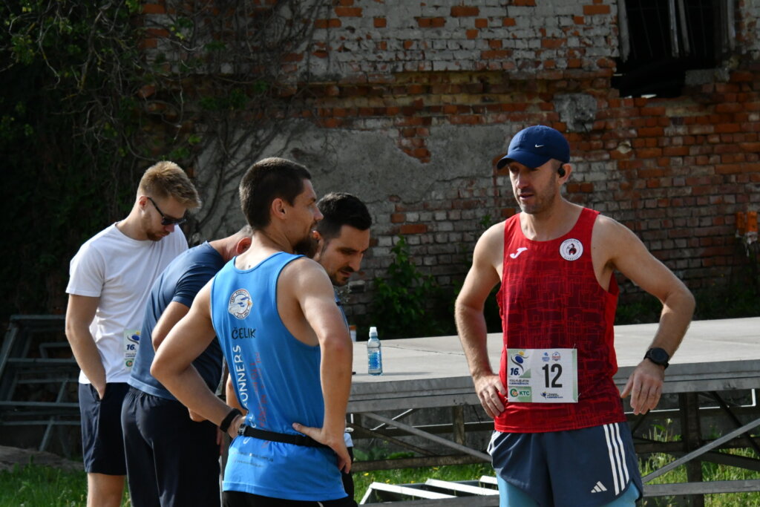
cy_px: 254
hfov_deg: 13.7
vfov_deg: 9.2
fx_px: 3167
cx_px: 380
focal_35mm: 150
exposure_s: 1/2500
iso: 3200
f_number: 14
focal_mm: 100
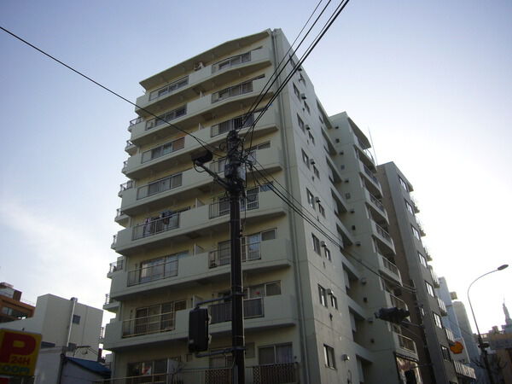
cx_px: 256
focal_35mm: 28
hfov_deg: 63.4
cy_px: 192
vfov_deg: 49.7
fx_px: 414
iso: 80
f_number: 2.8
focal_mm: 4.6
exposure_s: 1/640
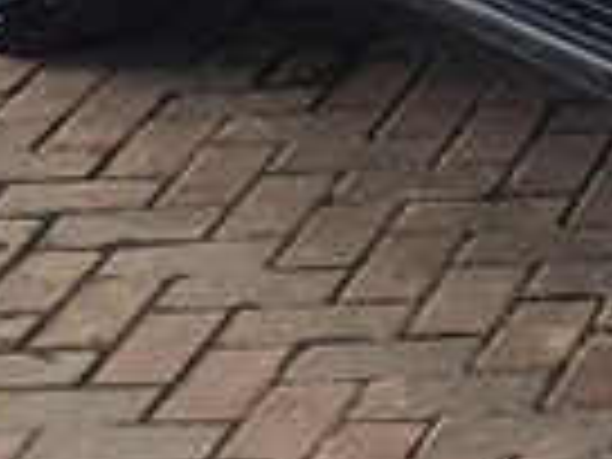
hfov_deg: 8.9
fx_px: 3465
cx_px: 1593
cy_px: -297
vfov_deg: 7.4
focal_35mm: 196
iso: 50
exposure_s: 1/137
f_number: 2.4
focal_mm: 4.32
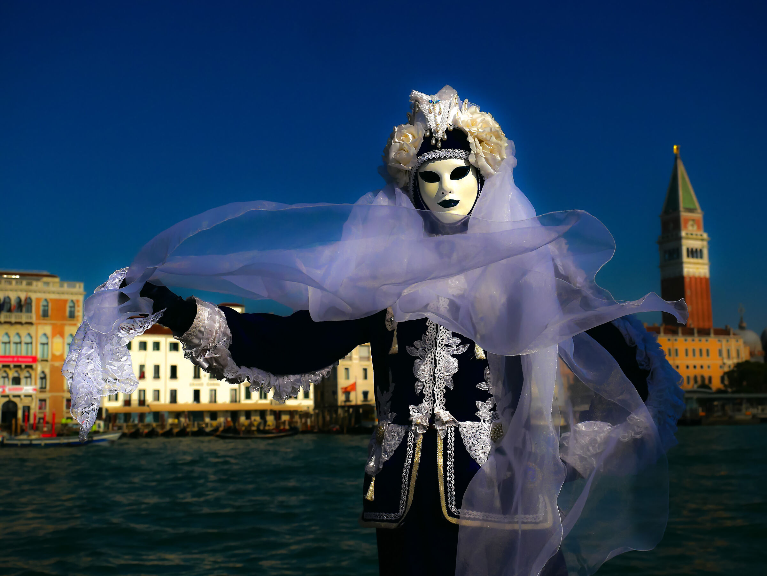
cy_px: 288
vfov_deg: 32.9
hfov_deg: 42.9
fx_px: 975
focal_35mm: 44
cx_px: 384
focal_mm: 22
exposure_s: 1/13000
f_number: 4
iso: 200
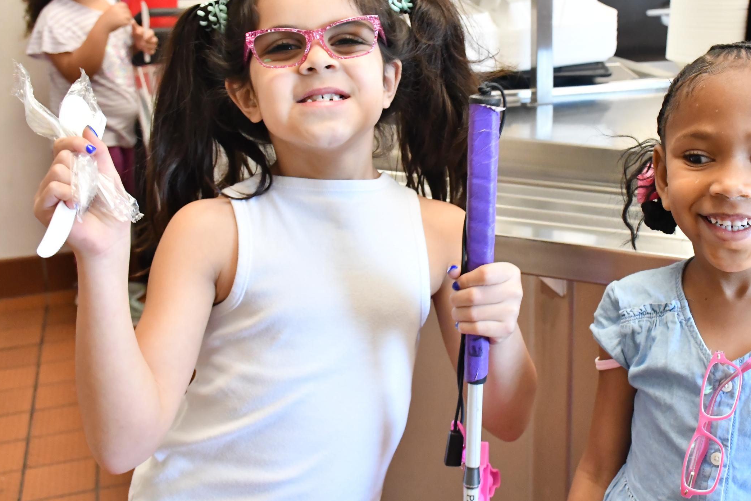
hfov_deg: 37.8
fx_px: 1085
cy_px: 189
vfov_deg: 25.9
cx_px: 491
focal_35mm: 52
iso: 4000
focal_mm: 26
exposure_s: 1/200
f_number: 6.3
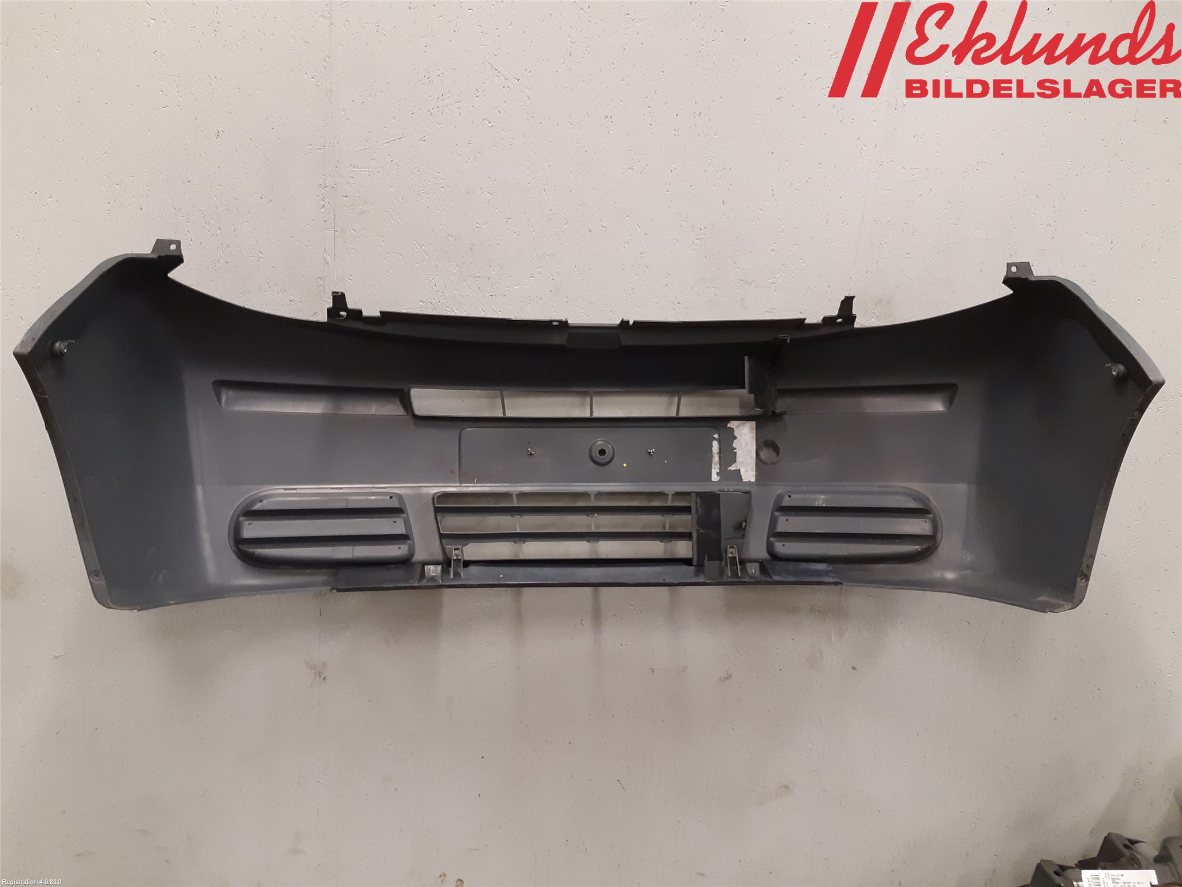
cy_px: 444
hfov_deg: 67.3
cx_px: 591
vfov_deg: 53.1
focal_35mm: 26
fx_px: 888
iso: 200
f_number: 1.7
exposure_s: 1/50
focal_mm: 3.93
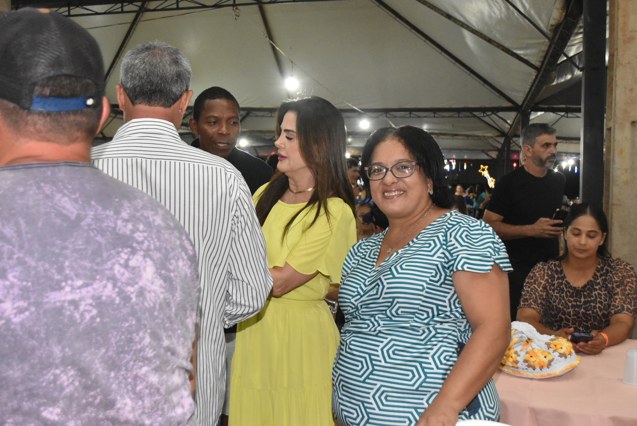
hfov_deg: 46.4
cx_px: 318
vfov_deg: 32.0
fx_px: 744
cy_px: 213
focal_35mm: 42
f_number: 5
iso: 5000
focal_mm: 28
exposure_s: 1/80
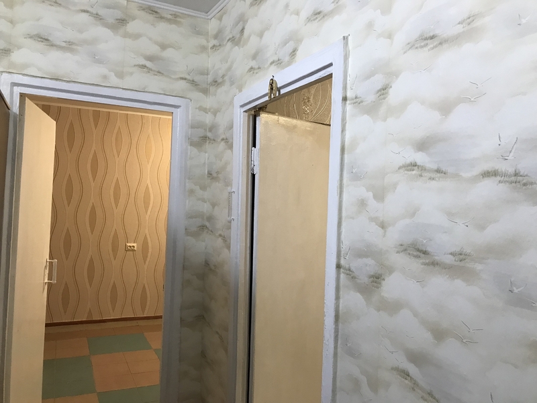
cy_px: 202
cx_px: 268
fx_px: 434
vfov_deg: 49.7
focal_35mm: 28
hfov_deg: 63.4
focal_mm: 3.99
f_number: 1.8
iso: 32
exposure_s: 1/25
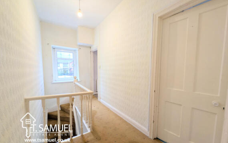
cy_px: 77
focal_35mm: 13
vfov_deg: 82.7
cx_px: 116
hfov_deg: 109.3
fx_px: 81
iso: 43
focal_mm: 2.23
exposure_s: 1/23.5
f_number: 1.95
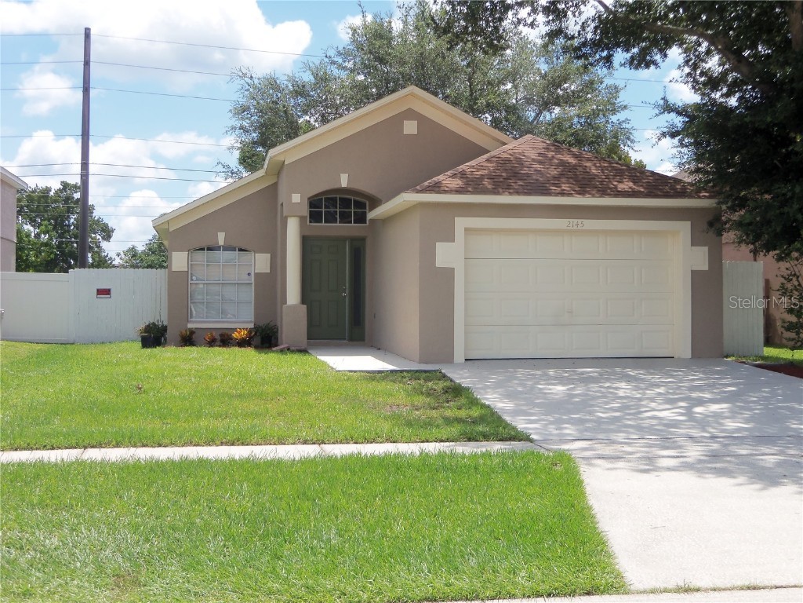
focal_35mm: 49
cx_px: 402
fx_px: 1137
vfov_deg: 29.7
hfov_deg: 38.9
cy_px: 302
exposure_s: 1/400
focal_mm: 8.7
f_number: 4.6
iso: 64
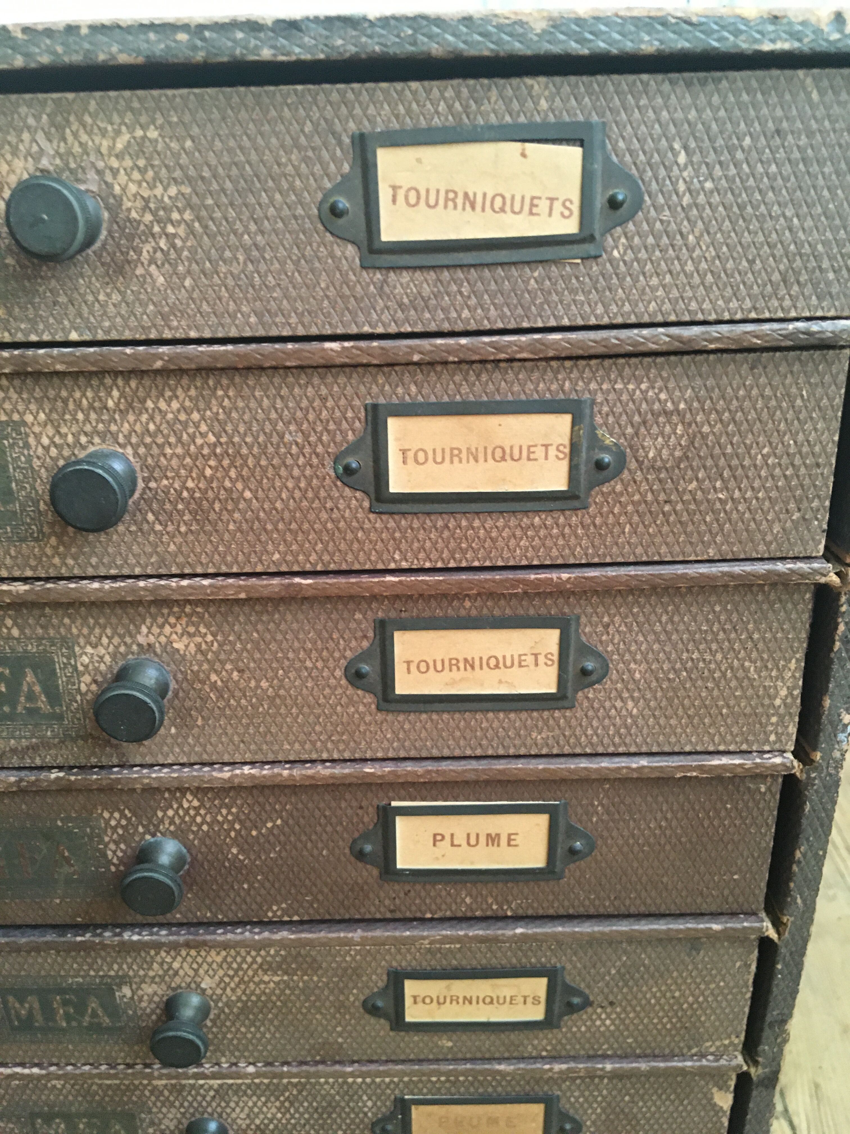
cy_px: 567
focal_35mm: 29
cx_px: 425
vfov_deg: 61.7
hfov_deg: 48.2
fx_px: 949
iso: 200
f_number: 2.2
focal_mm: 4.15
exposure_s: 1/17
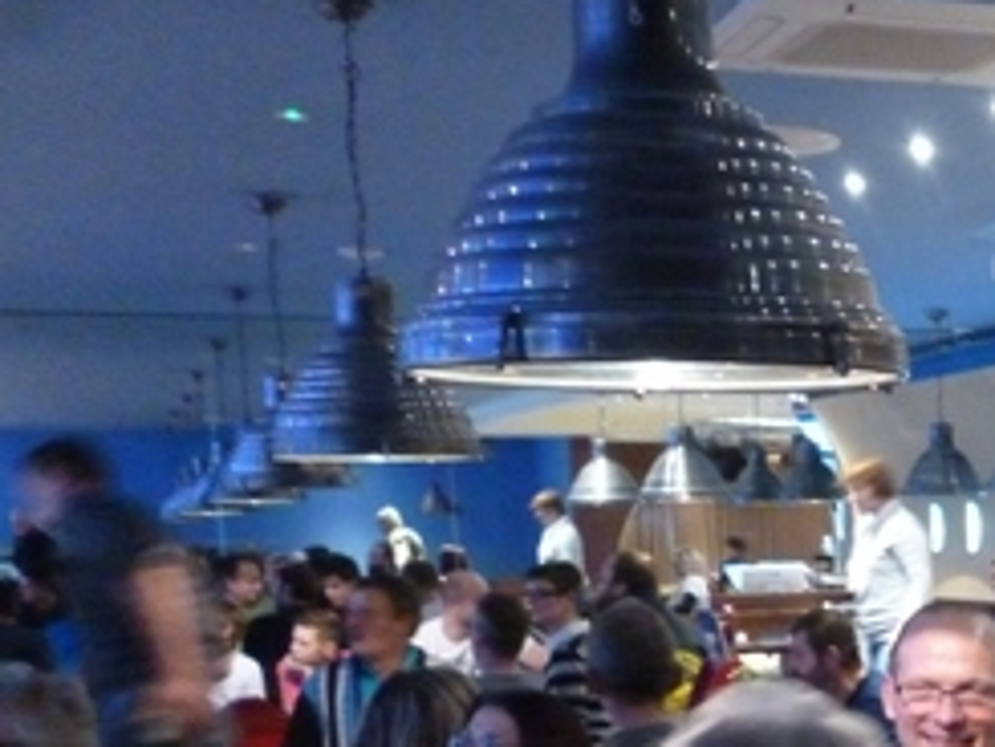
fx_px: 2099
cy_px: 861
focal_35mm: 73
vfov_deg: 19.2
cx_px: 1231
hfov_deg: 24.0
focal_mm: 5
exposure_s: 1/8
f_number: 3.1
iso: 800
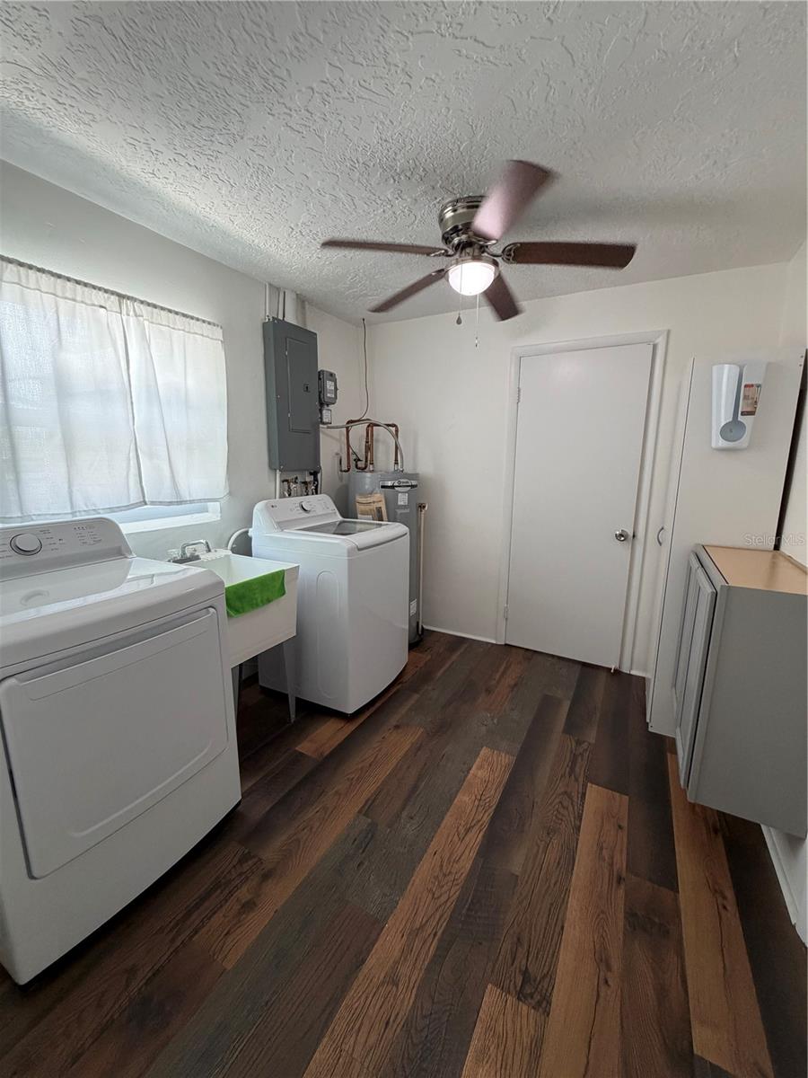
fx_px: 436
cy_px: 539
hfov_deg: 85.7
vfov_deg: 102.1
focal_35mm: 14
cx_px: 404
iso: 250
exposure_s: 1/120
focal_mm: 2.22
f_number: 2.2
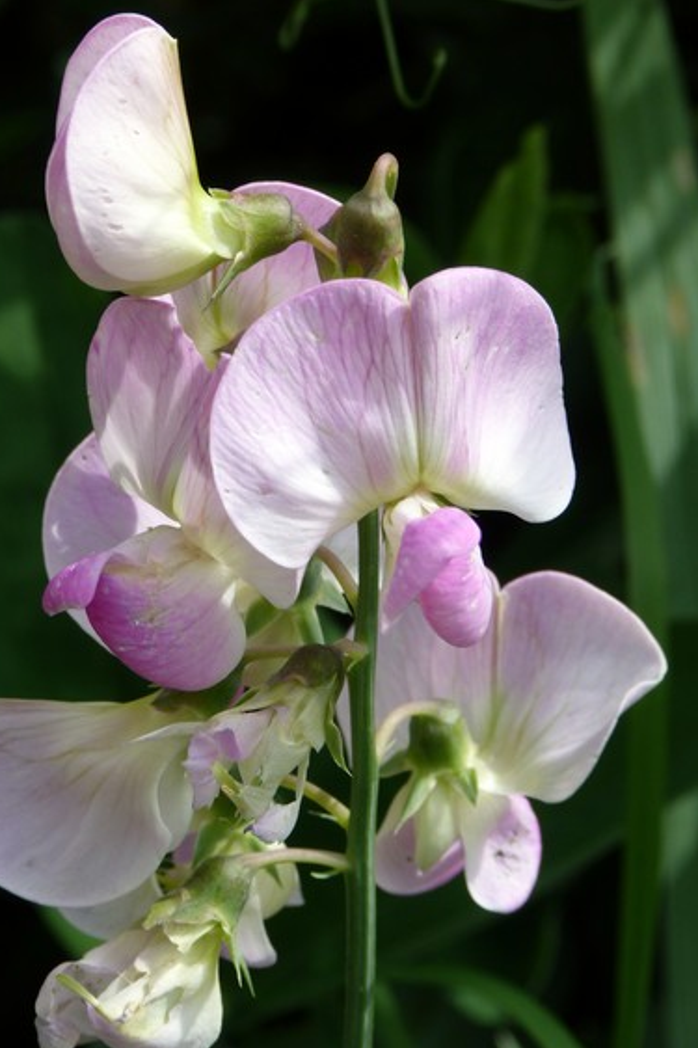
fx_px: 3870
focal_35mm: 133
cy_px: 495
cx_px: 290
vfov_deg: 15.4
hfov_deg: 10.3
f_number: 5
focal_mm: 21.6
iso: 80
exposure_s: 1/200
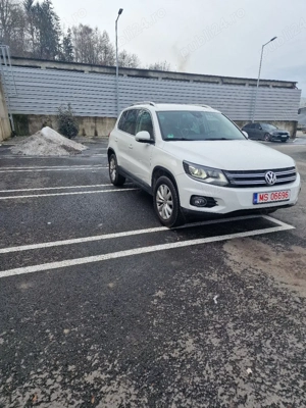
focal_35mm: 23
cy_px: 204
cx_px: 153
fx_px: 271
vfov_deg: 73.9
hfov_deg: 58.9
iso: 50
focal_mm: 6.4
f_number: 1.8
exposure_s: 1/625
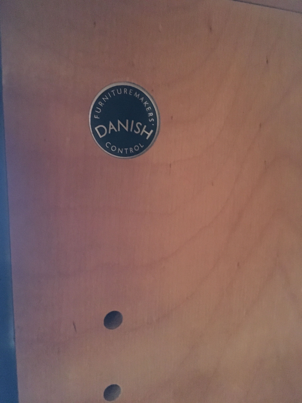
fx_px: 337
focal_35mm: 29
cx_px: 151
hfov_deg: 48.2
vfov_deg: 61.7
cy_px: 202
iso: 1000
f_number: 2.2
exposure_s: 1/17
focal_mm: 4.15
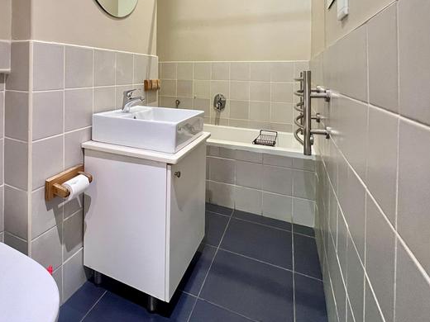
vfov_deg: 61.8
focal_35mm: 20
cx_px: 151
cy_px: 76
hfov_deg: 79.6
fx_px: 248
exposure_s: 1/50
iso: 250
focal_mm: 1.57
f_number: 1.8
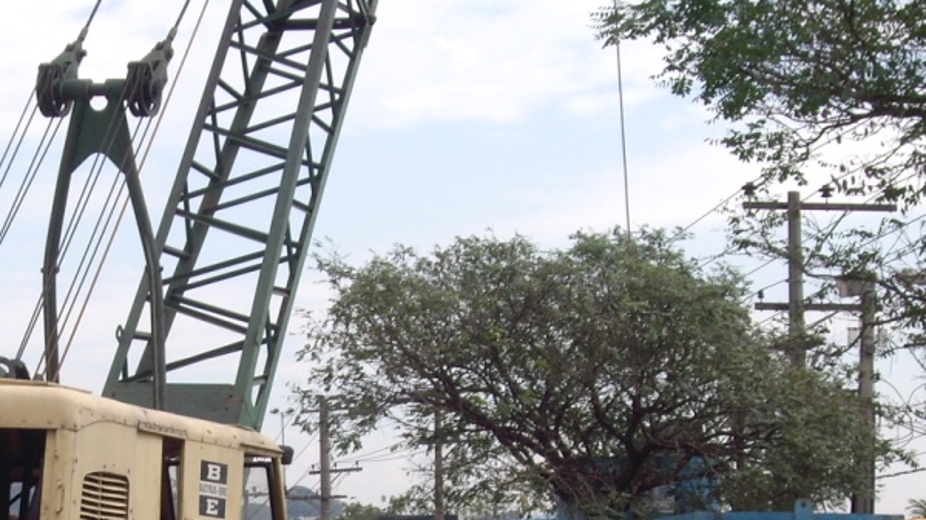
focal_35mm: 147
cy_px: 568
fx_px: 3608
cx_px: 201
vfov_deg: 8.2
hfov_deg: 14.5
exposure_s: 1/160
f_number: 6.5
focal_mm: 12.8
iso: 64
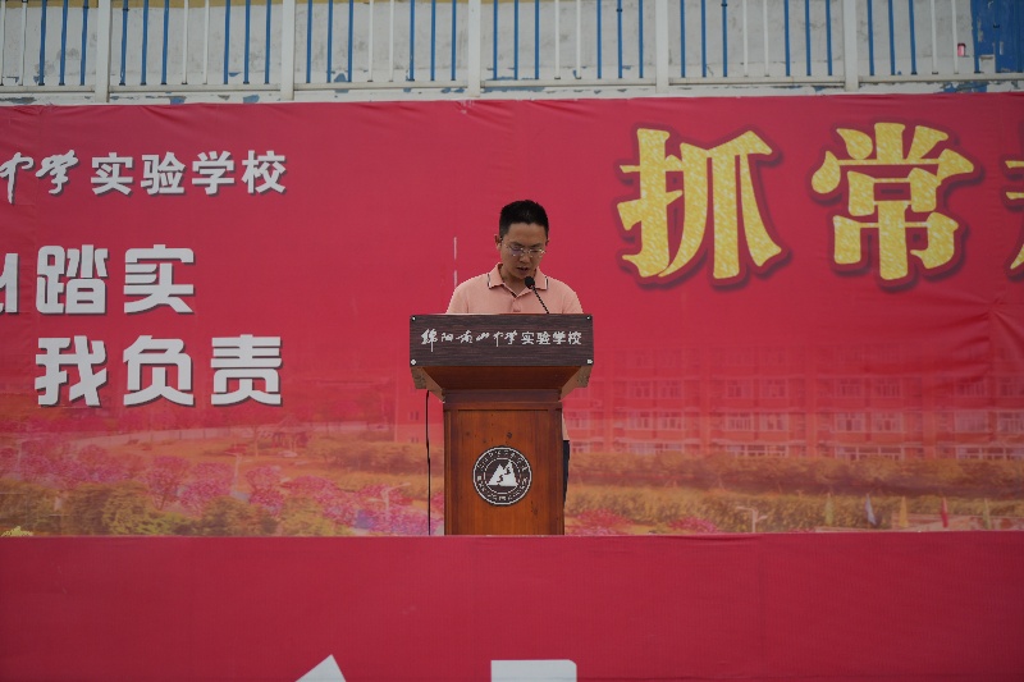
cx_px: 512
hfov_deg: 28.8
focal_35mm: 70
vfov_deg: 19.4
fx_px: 1991
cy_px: 341
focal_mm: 70
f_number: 4.5
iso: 100
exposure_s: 1/250
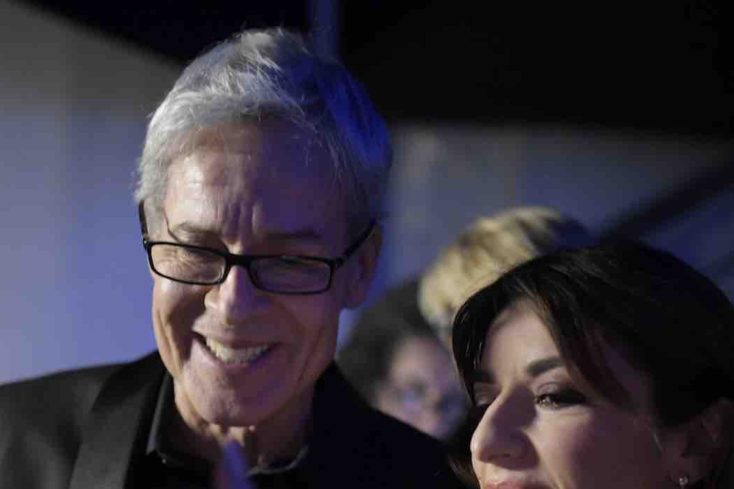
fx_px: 1366
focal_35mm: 67
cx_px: 296
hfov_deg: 30.0
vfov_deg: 19.8
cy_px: 466
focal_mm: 35
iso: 2500
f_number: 1.4
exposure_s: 1/100
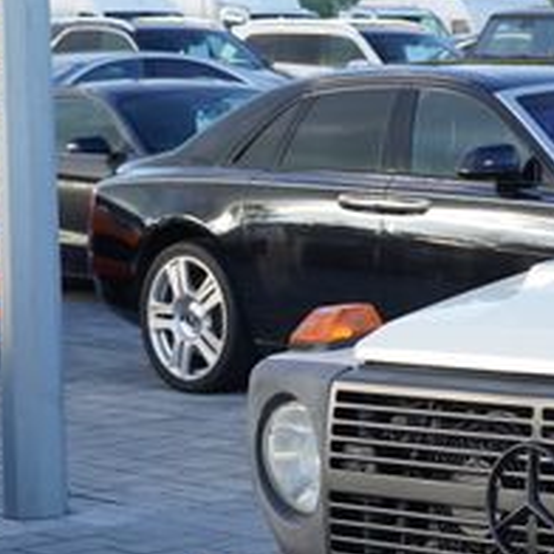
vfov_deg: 12.6
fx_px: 2499
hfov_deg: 11.3
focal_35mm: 138
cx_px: 1133
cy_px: 318
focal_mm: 31
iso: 100
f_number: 5
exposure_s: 1/100
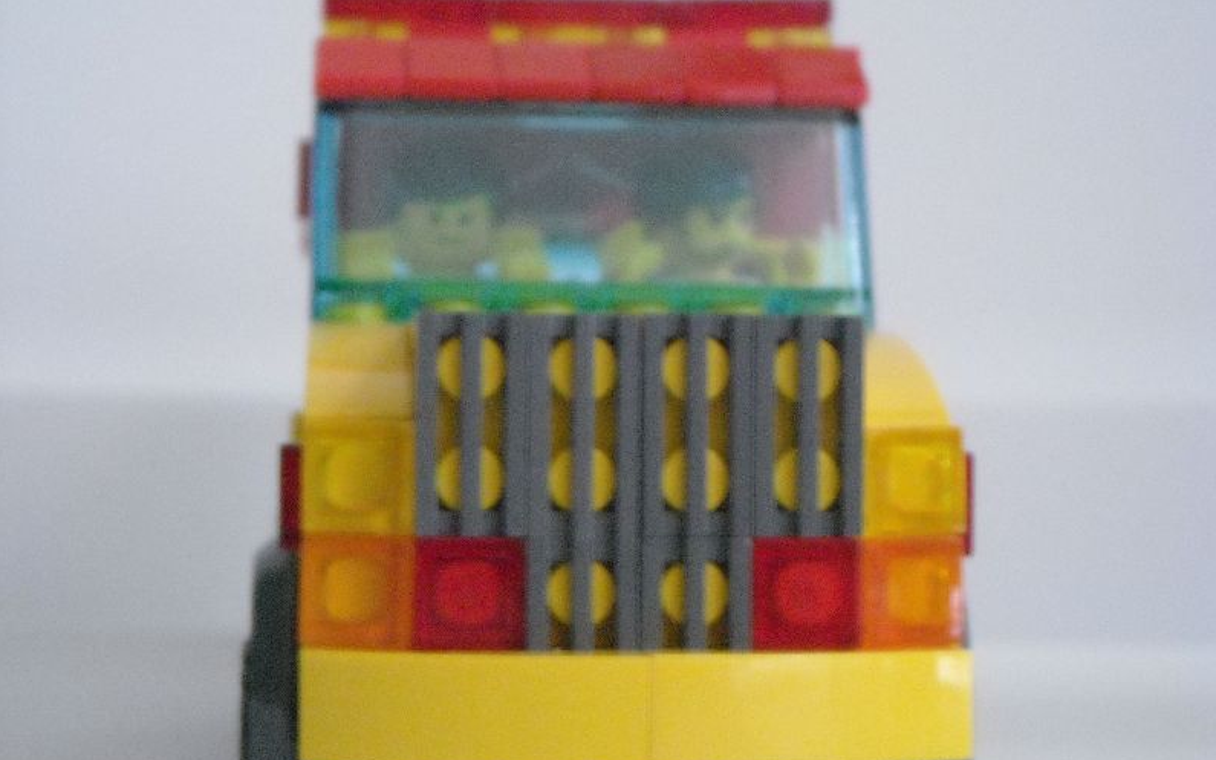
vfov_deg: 11.7
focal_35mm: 112
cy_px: 333
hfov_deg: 18.6
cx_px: 607
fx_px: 3712
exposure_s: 1/5
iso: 800
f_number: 4.7
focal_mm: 17.1
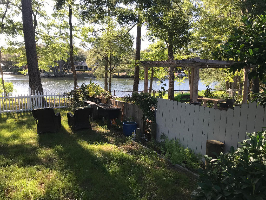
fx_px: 215
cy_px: 100
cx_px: 133
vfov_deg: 49.7
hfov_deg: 63.4
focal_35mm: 28
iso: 20
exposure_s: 1/427
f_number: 1.8
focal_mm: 3.99
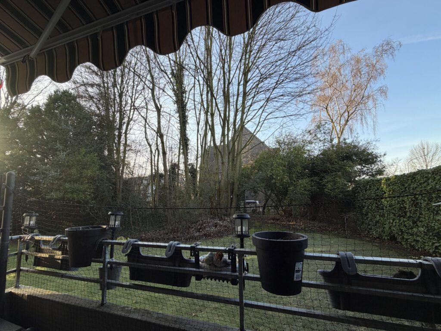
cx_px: 220
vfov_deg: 85.7
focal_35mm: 14
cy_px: 166
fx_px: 178
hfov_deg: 102.1
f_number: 2.2
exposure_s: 1/282
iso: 50
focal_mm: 2.22
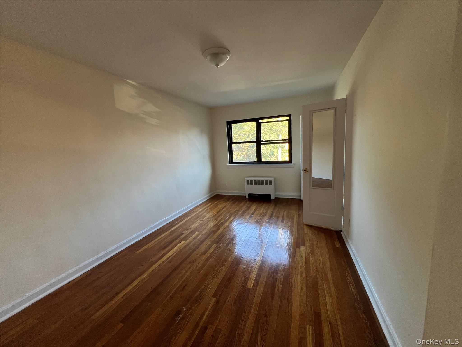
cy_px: 174
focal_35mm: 13
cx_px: 231
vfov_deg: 89.9
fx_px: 174
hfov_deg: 106.2
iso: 250
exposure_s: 1/99
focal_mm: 1.57
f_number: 1.8
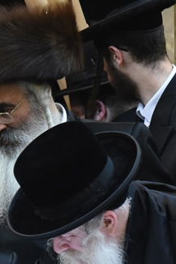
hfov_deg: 2.7
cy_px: 275
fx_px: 3747
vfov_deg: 4.0
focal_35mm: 511
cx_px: -28
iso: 4000
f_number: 5.6
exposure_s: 1/100
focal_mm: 160
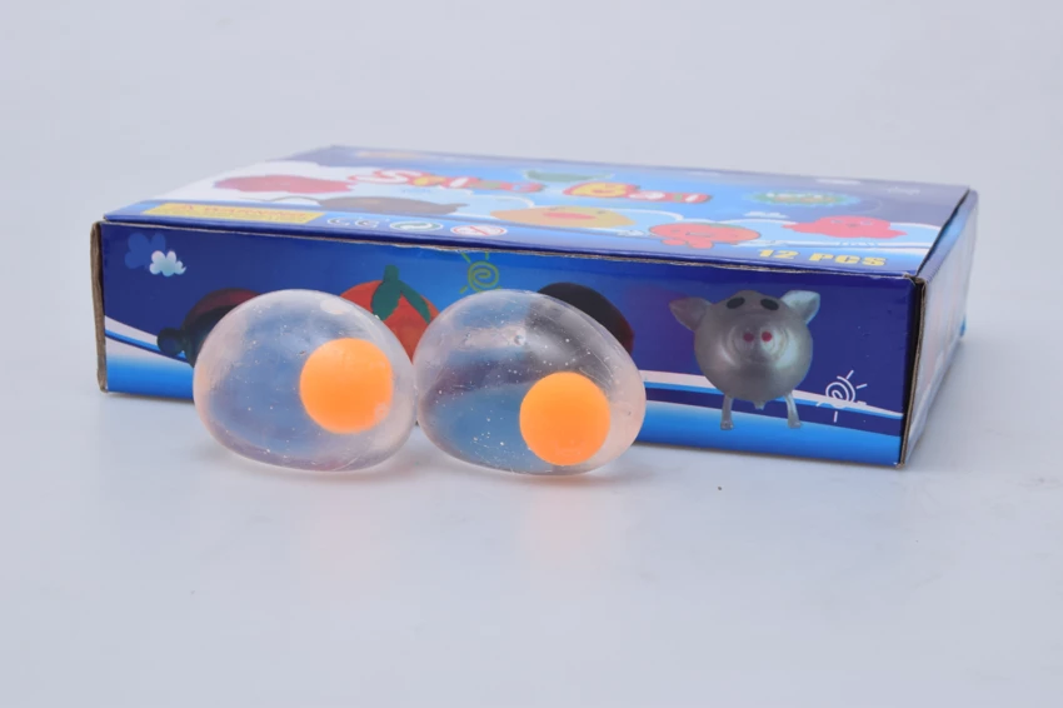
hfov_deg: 29.3
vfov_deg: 19.7
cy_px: 354
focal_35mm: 69
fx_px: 2037
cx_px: 532
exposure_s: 1/100
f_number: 13
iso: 200
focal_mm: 46
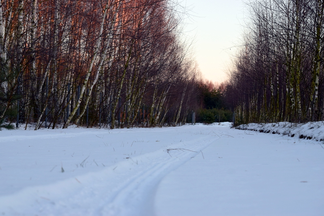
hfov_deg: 24.6
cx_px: 162
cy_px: 108
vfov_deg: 16.6
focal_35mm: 82
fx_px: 743
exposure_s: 1/80
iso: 400
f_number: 8
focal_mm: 55
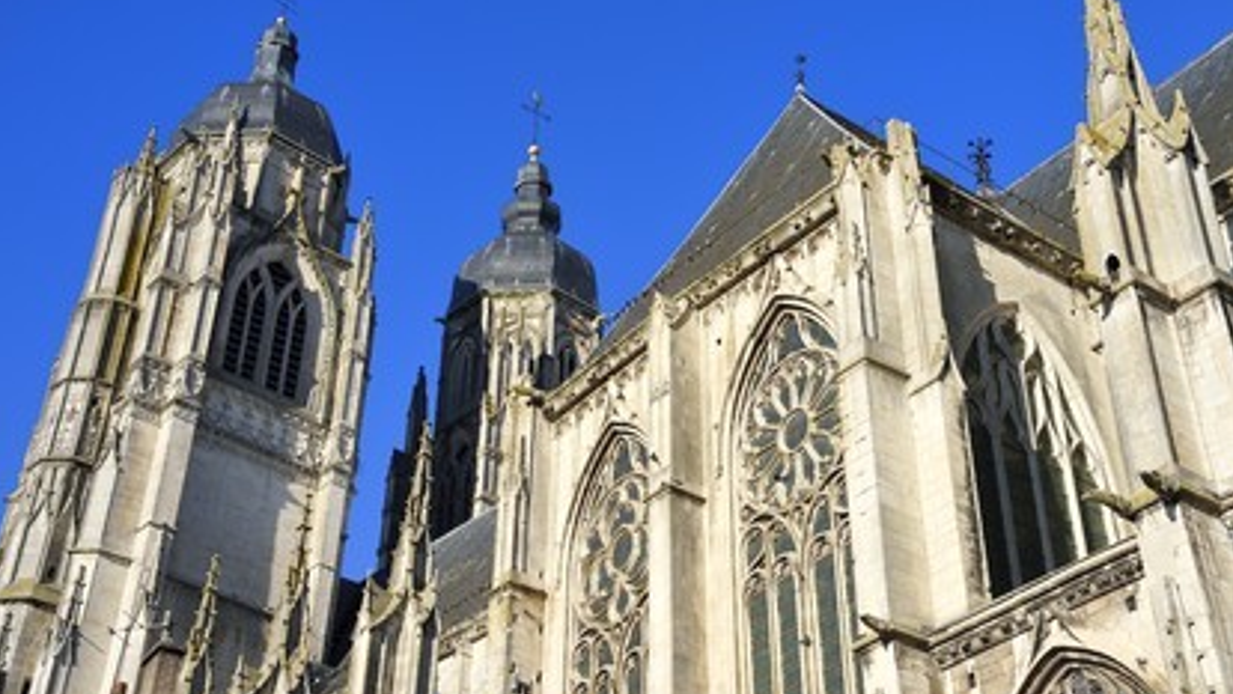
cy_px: 298
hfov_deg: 40.6
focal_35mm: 51
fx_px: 1668
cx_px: 614
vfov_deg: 23.5
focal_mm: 48
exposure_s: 1/320
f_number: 11
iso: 200
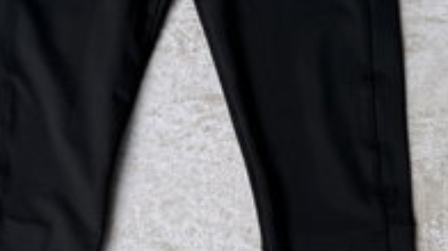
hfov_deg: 29.7
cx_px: 185
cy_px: 181
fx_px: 843
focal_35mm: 71
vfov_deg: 16.9
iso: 80
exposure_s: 1/805
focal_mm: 6.76
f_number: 1.78
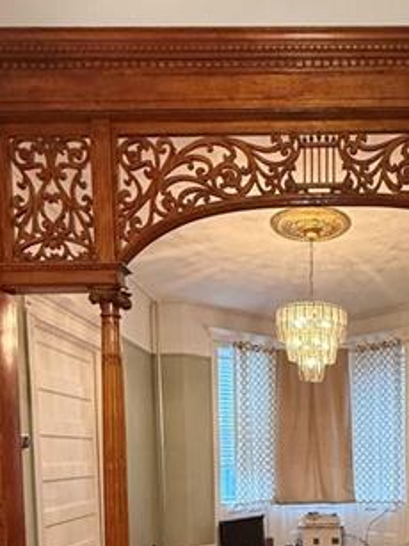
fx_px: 552
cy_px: 498
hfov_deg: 39.1
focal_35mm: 35
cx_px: 327
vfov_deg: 47.0
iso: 500
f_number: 2.2
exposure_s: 1/60
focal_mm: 2.22
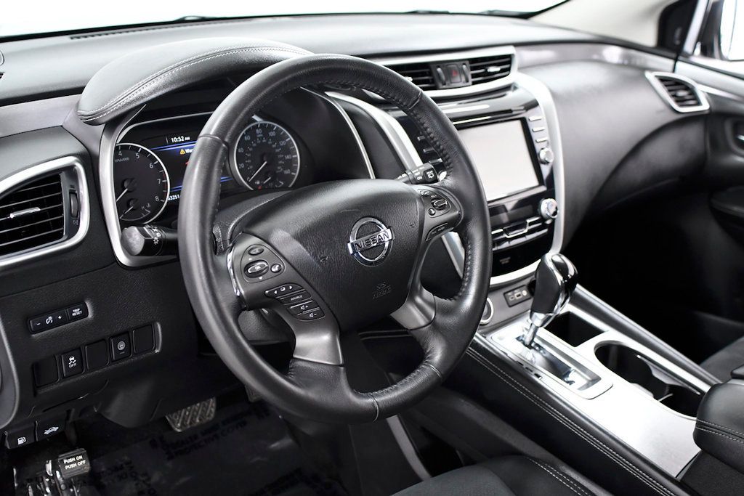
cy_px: 248
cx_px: 372
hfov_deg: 53.1
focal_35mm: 36
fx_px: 744
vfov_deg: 36.9
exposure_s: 1/200
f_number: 3.5
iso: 2500
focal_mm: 24
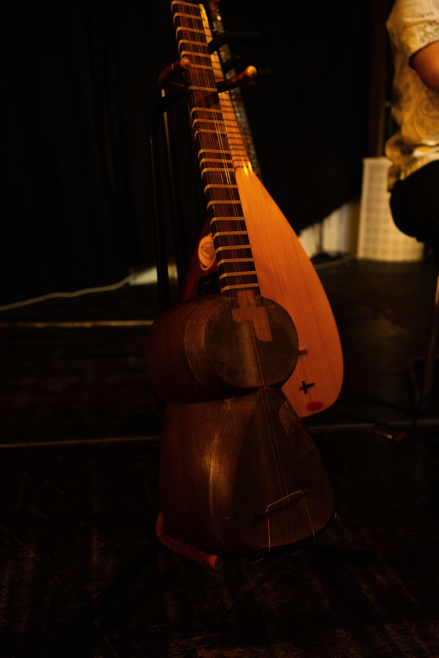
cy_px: 329
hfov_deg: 37.9
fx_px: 640
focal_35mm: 35
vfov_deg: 54.4
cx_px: 220
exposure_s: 1/250
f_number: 4.5
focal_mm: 35
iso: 1000
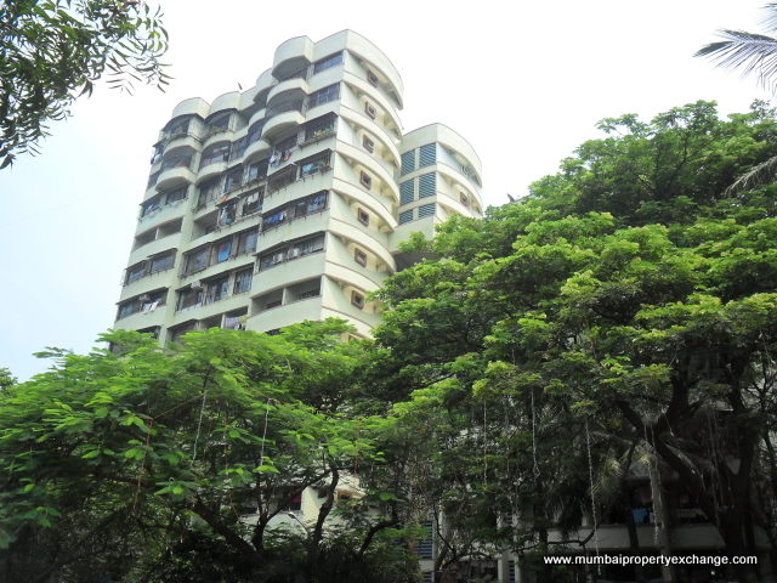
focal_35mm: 32
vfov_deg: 44.2
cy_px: 292
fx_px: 718
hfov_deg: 56.8
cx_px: 388
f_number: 3.7
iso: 100
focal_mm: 5.7
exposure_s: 1/500
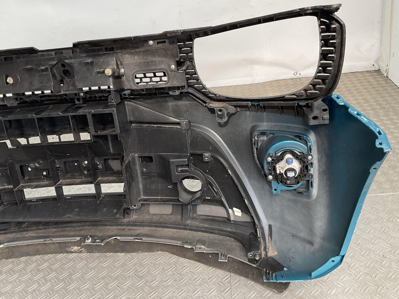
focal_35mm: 34
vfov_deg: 41.8
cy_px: 137
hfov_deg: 53.9
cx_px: 193
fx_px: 392
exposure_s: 1/120
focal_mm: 3
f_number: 1.8
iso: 20
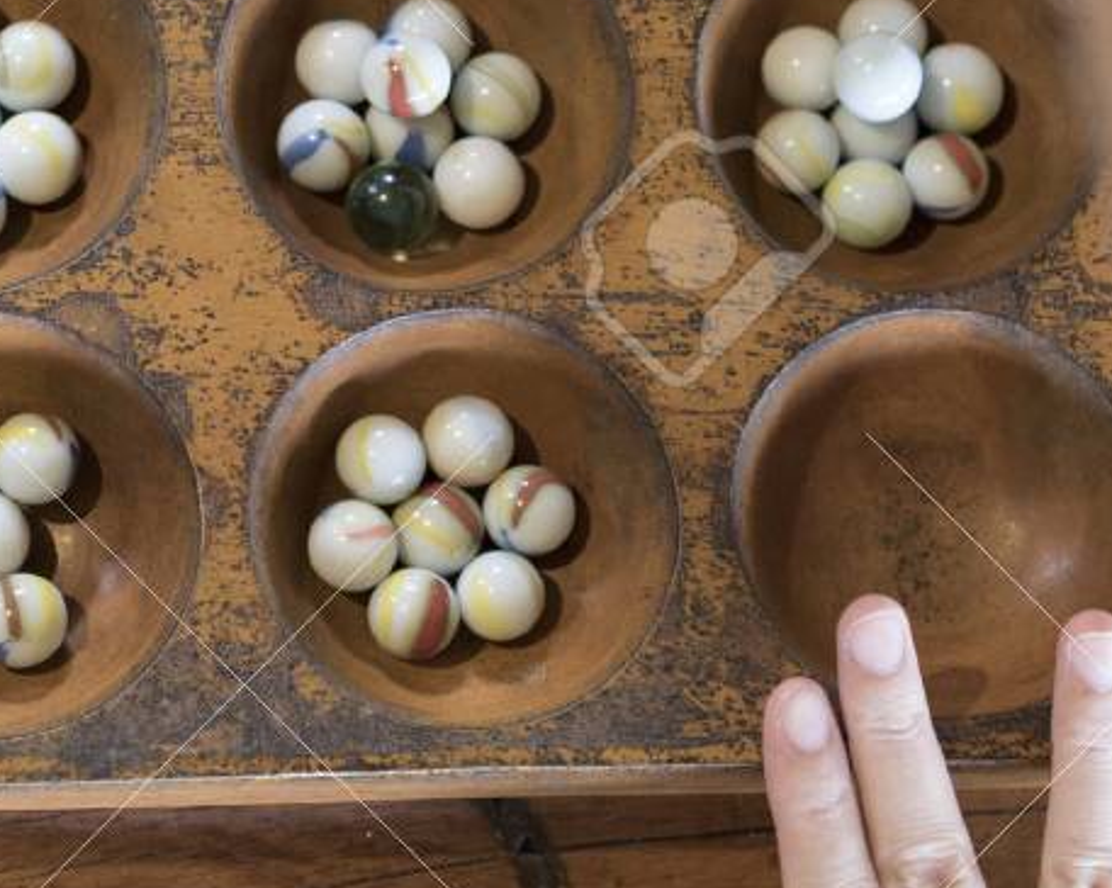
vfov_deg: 10.5
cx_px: 241
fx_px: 4835
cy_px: 161
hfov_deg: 13.1
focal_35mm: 147
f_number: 2.2
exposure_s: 1/100
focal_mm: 55
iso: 640
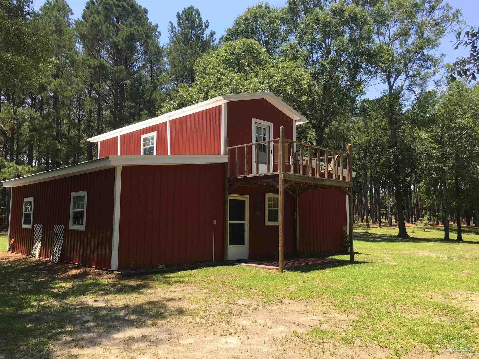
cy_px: 180
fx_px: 401
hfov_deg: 61.7
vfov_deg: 48.2
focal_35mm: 29
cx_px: 240
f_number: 2.2
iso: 25
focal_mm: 4.15
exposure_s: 1/663
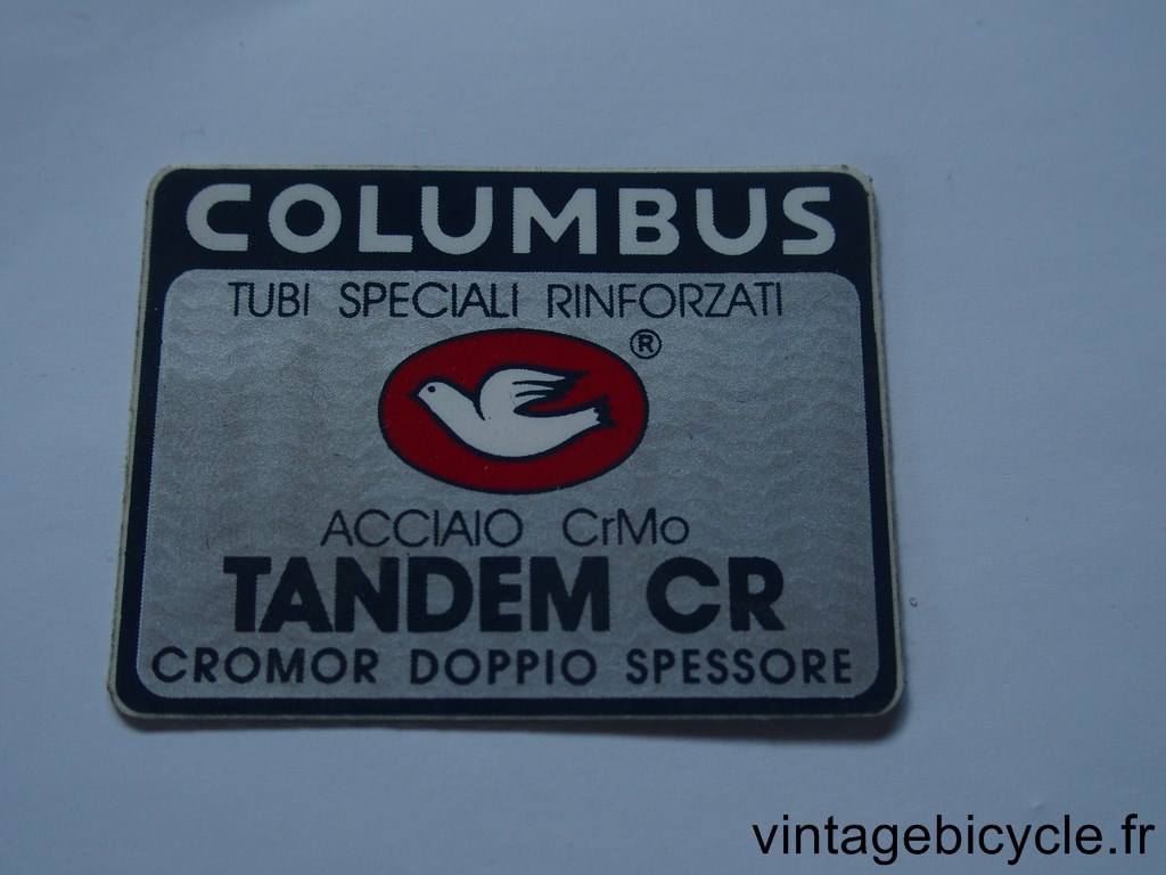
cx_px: 583
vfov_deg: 34.3
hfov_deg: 44.8
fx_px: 1415
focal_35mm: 42
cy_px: 438
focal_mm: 9
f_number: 2.8
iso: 250
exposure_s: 1/160
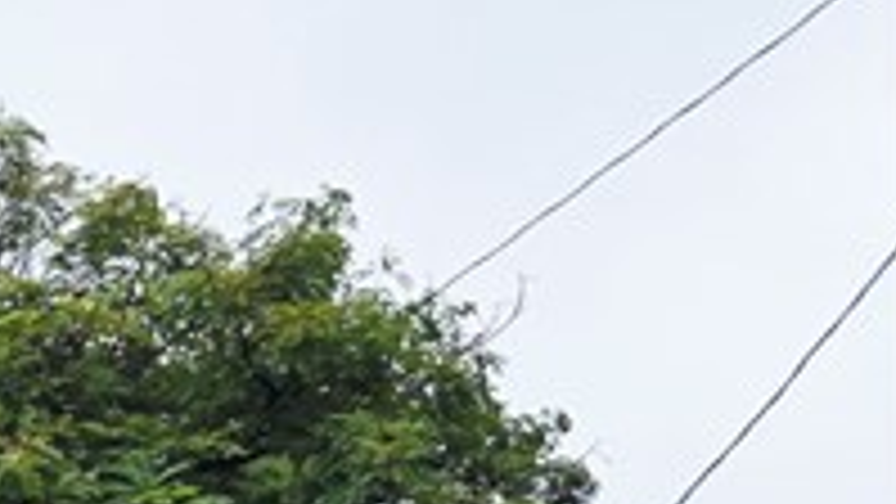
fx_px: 3065
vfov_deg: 8.5
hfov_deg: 12.3
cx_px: -1387
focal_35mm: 129
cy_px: 1278
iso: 80
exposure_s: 1/2000
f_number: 1.7
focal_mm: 6.3
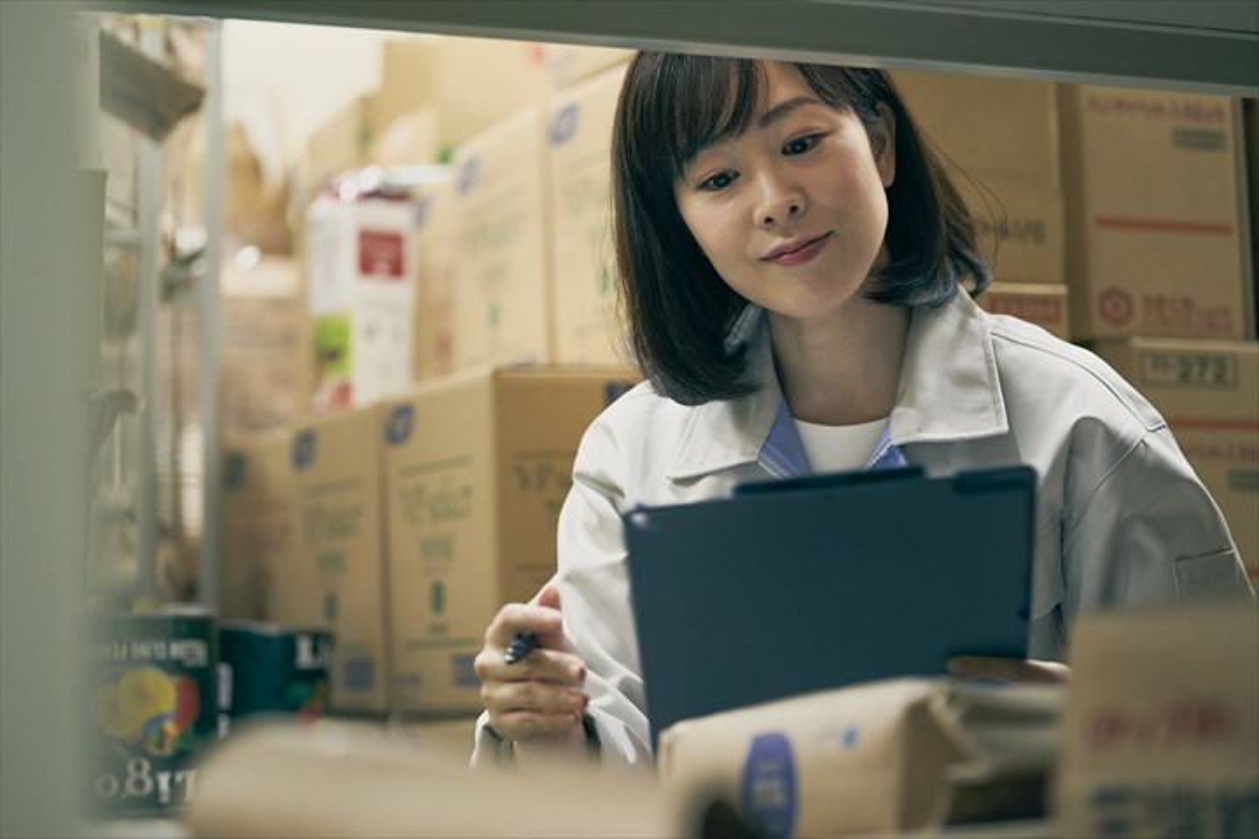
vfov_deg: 17.7
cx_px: 630
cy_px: 420
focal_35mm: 77
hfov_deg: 26.3
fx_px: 2693
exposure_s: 1/160
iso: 1600
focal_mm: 77
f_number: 2.8
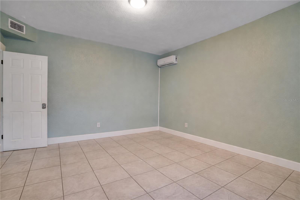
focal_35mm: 17
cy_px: 100
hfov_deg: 93.3
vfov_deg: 70.4
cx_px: 150
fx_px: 142
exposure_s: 1/350
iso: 640
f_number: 8
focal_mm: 17
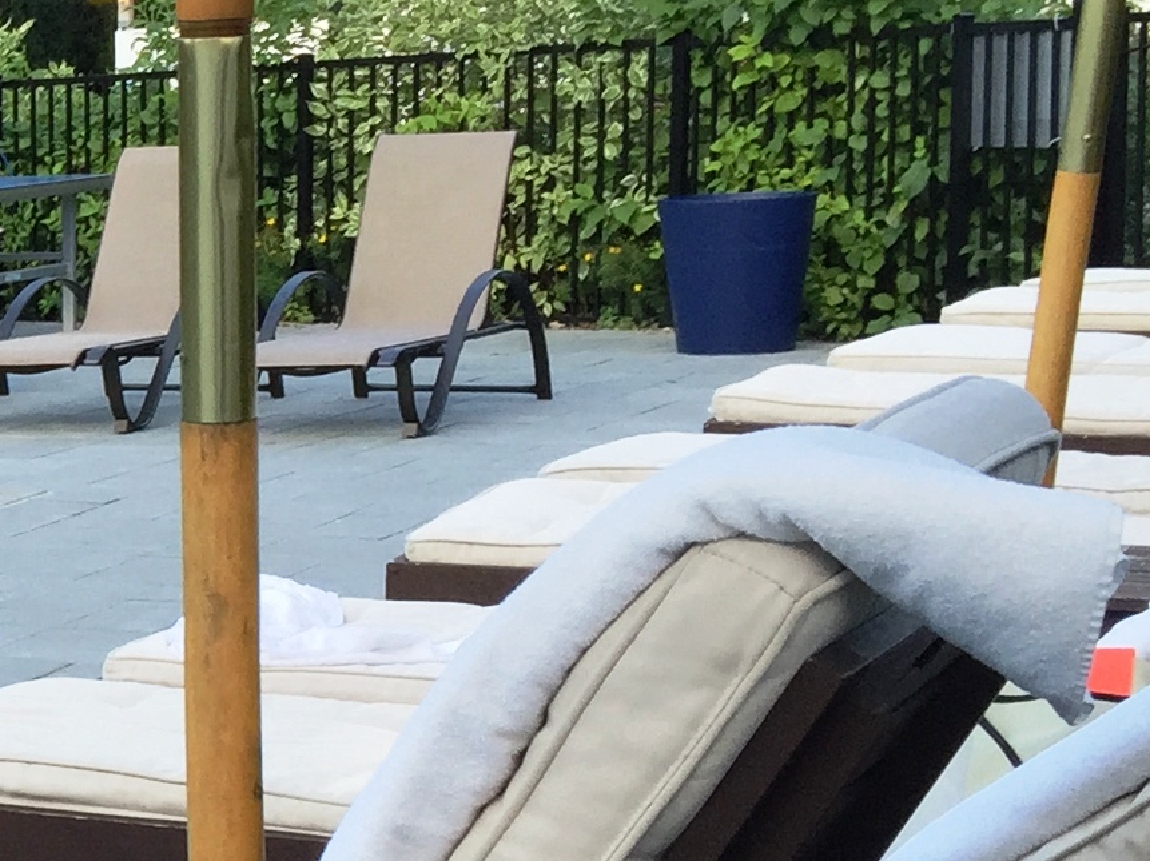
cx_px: -986
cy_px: 630
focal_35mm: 110
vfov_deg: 13.4
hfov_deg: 15.2
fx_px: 3653
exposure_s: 1/120
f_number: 2.2
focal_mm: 4.15
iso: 32
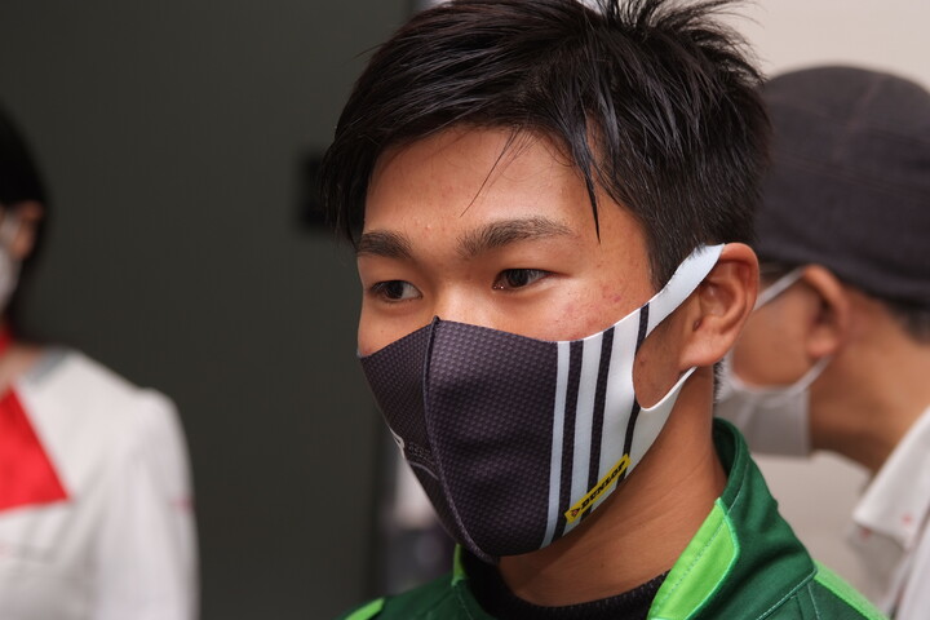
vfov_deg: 13.8
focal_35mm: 99
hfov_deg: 20.6
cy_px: 310
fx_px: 2557
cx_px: 465
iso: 100
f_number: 4
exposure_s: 1/60
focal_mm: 66
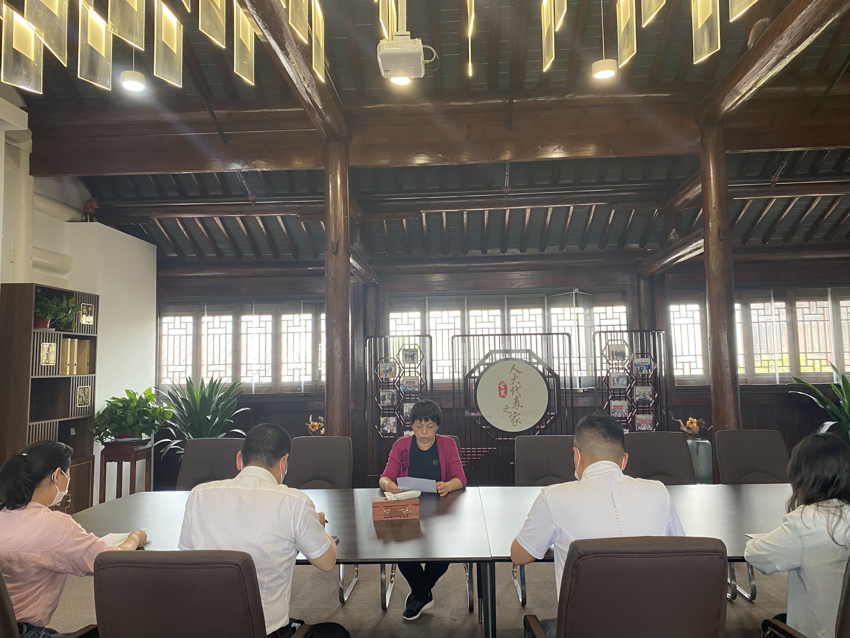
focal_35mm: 26
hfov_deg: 67.3
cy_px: 319
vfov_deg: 53.1
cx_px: 425
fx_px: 638
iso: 125
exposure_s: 1/84
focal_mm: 4.25
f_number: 1.8
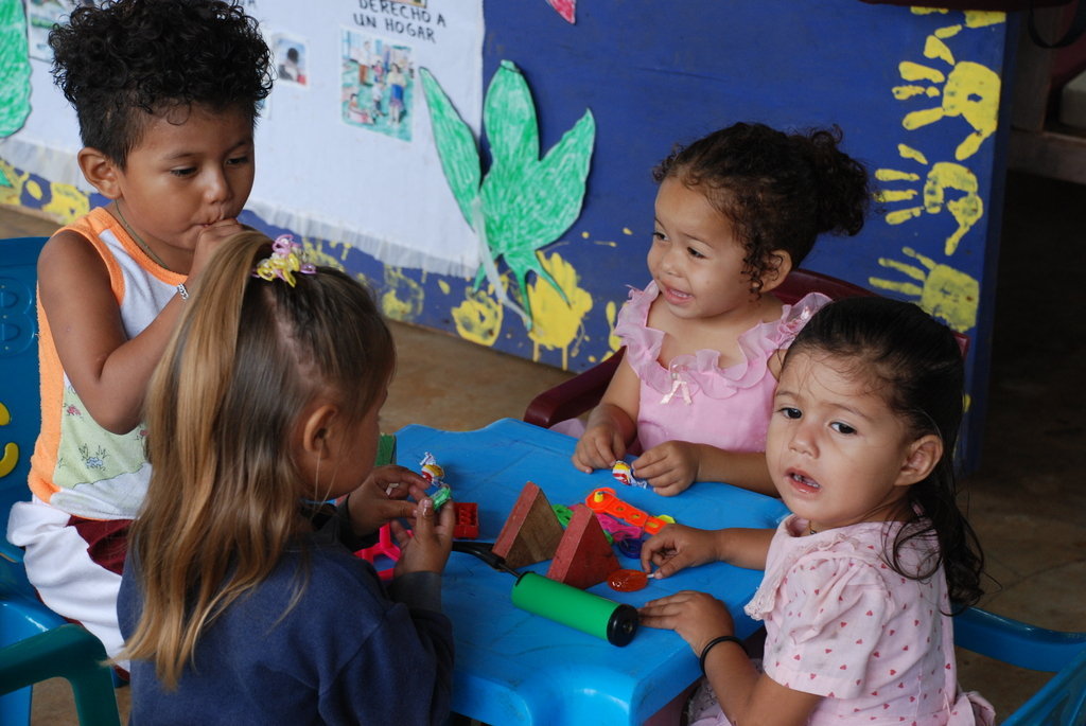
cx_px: 543
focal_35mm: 87
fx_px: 2627
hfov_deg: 23.4
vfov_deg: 15.7
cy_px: 363
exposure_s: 1/100
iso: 400
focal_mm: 58
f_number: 5.3
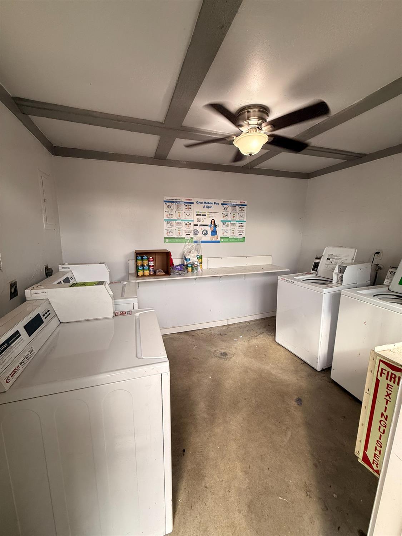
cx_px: 201
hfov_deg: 85.7
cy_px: 268
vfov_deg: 102.1
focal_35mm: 14
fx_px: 217
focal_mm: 2.22
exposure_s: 1/120
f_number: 2.2
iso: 80
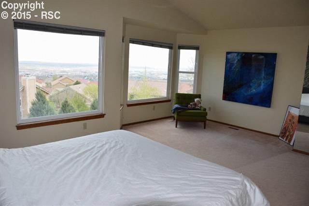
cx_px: 154
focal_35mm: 27
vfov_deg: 47.9
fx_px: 232
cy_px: 103
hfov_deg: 67.4
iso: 125
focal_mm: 18
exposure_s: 1/125
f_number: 5.6
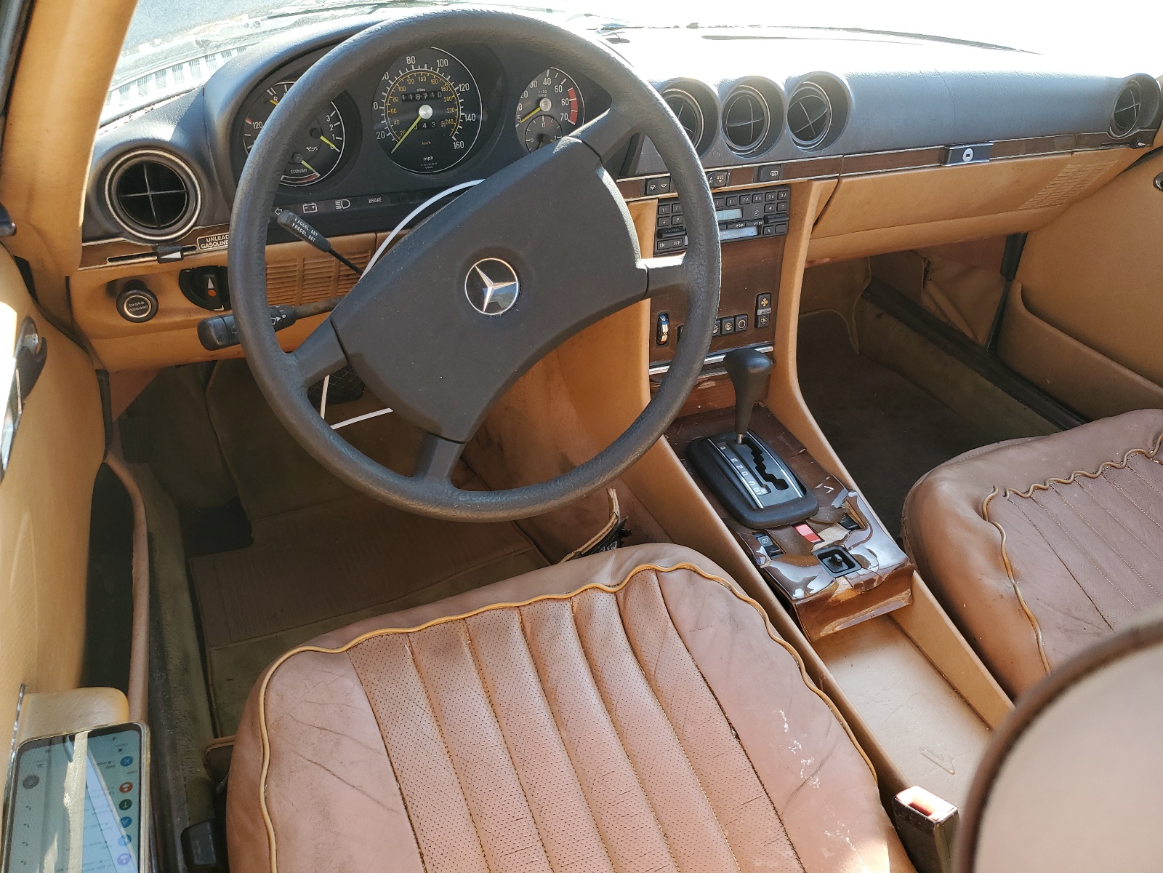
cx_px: 582
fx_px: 874
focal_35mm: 26
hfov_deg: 67.3
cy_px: 436
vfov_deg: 53.1
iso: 50
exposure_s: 1/159
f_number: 1.5
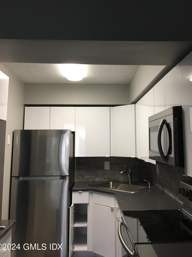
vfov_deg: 53.8
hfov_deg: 41.7
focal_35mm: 34
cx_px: 107
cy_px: 110
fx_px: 252
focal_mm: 4.15
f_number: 2.2
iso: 25
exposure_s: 1/15
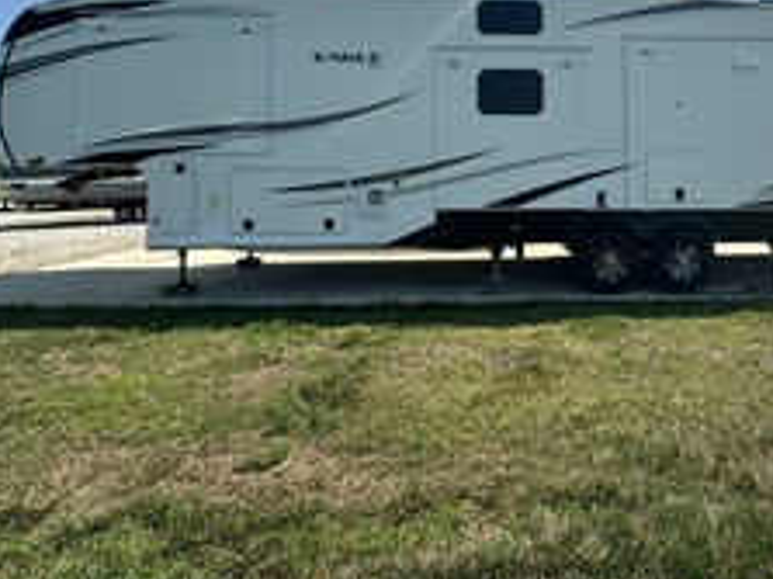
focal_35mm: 22
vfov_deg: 57.6
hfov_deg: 73.4
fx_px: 491
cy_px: 137
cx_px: 534
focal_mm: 2.22
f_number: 2.2
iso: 40
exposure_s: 1/1855
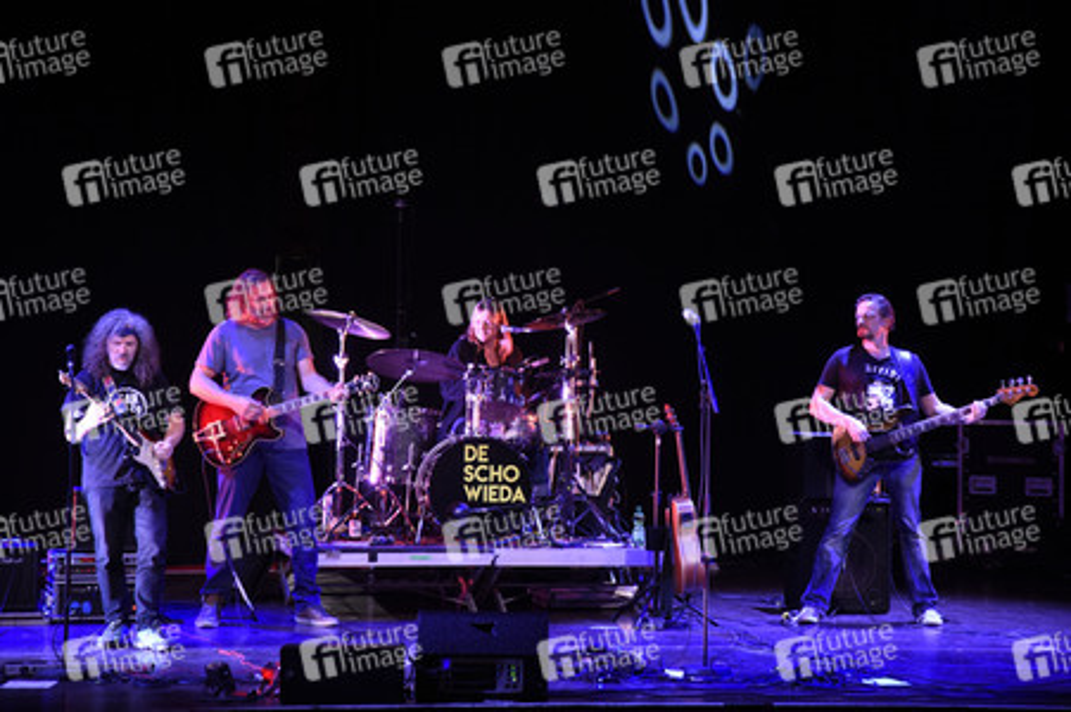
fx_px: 3567
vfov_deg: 11.4
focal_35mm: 120
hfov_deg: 17.1
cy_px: 356
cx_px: 536
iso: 2000
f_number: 4.5
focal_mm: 120
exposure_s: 1/60
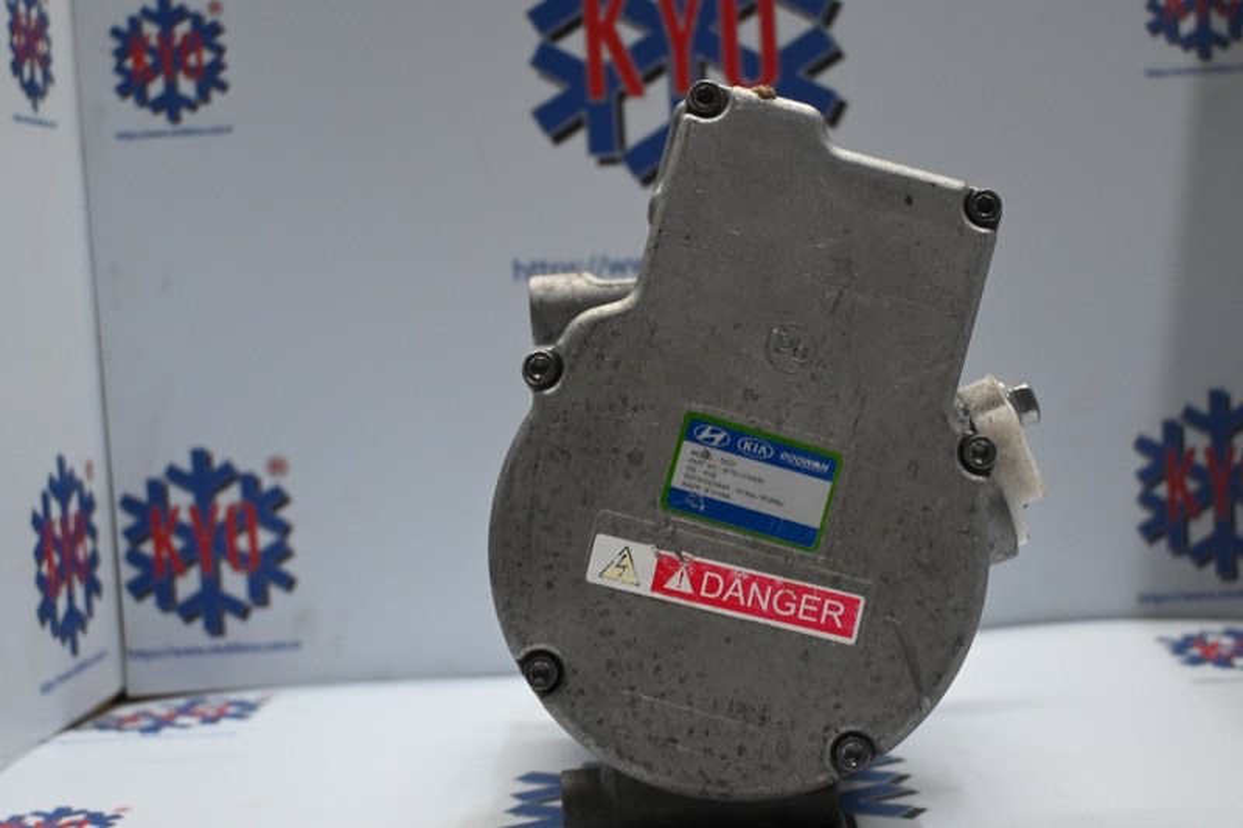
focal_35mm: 54
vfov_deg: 25.0
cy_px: 414
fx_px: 1864
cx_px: 622
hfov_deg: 36.9
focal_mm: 36
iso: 1600
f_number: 5.3
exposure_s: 1/125
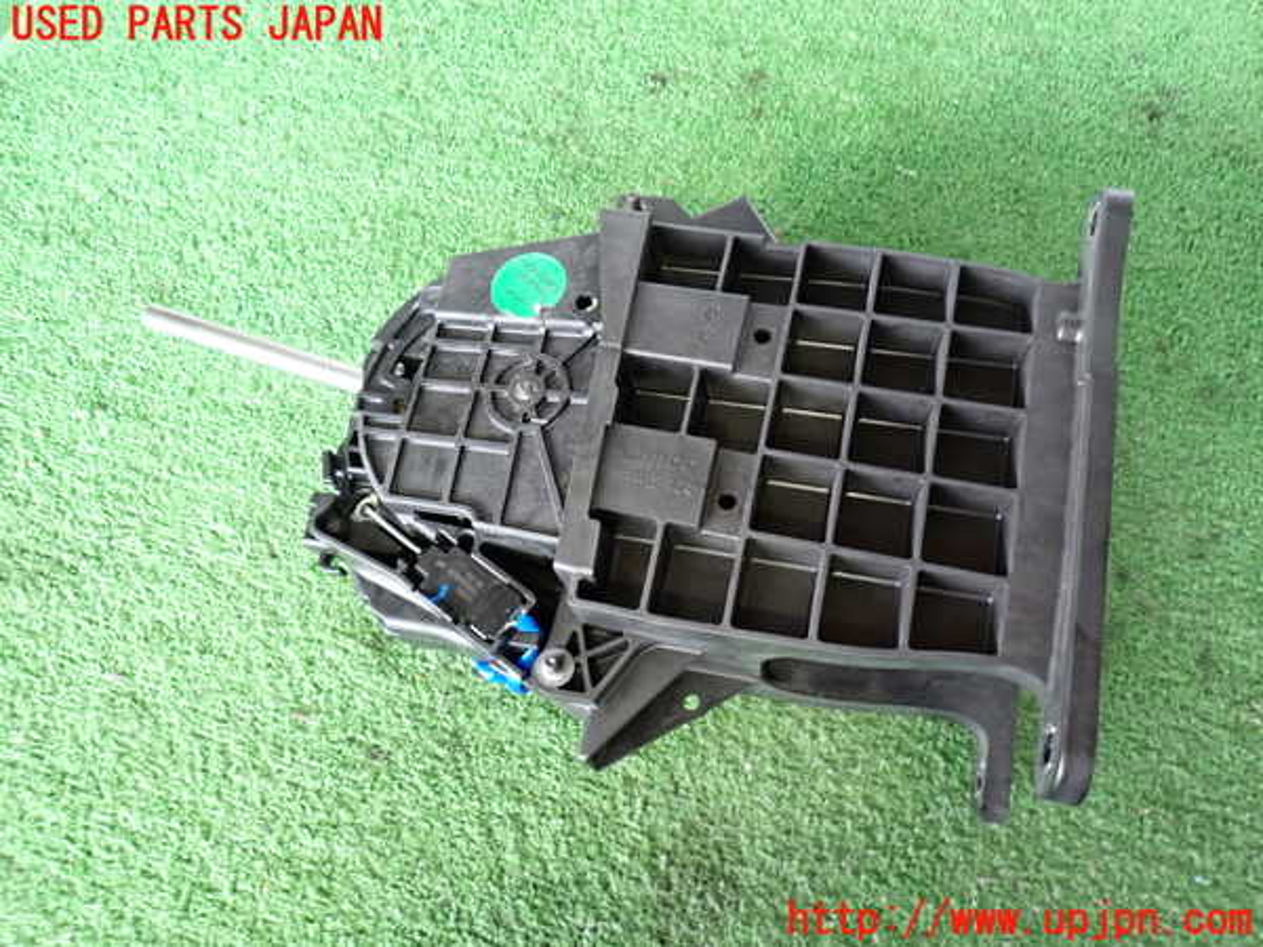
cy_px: 474
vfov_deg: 54.9
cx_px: 632
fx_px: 912
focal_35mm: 25
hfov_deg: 69.4
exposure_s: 1/30
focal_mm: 4.5
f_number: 2
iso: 320
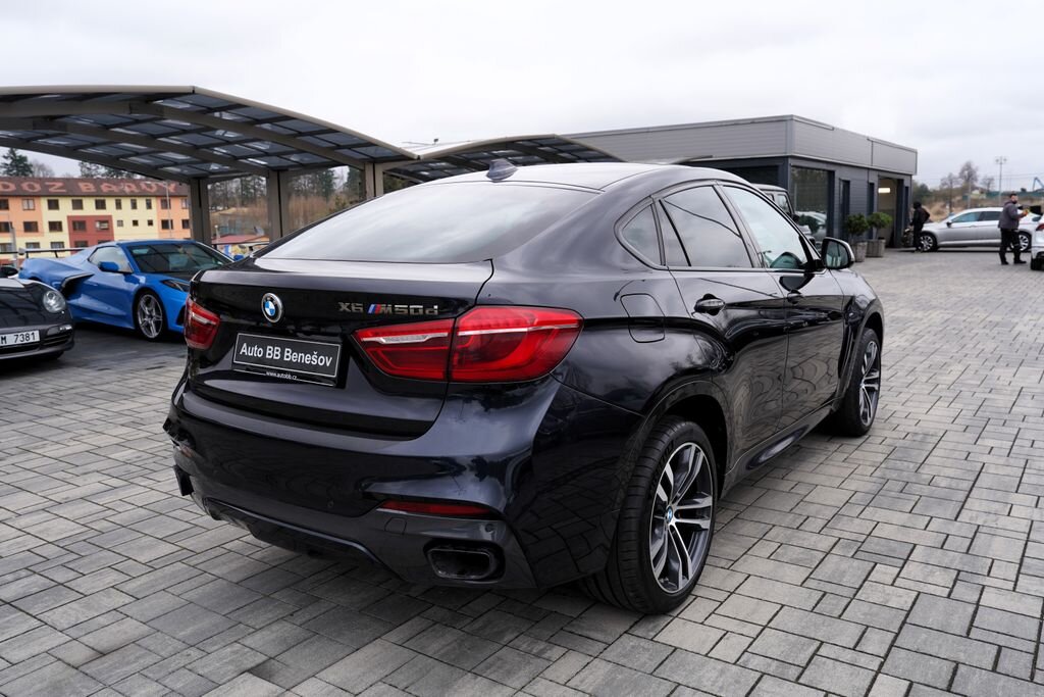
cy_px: 348
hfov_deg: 63.7
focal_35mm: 29
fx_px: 841
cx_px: 522
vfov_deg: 45.0
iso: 100
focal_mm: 29
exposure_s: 1/125
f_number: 5.6
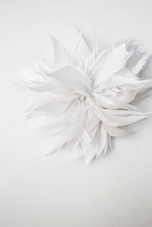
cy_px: 96
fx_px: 309
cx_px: 85
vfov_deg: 40.2
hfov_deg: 27.6
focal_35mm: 49
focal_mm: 26
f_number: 4.2
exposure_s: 1/640
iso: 100
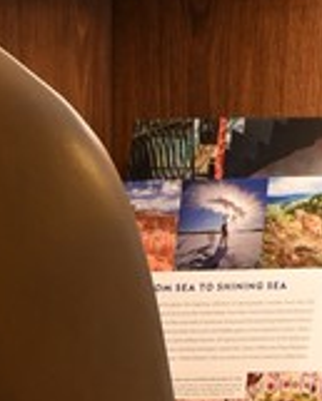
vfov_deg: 3.9
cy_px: -67
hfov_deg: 3.1
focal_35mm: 489
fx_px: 5820
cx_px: 699
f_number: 10
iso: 160
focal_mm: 62
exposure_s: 1/1.6
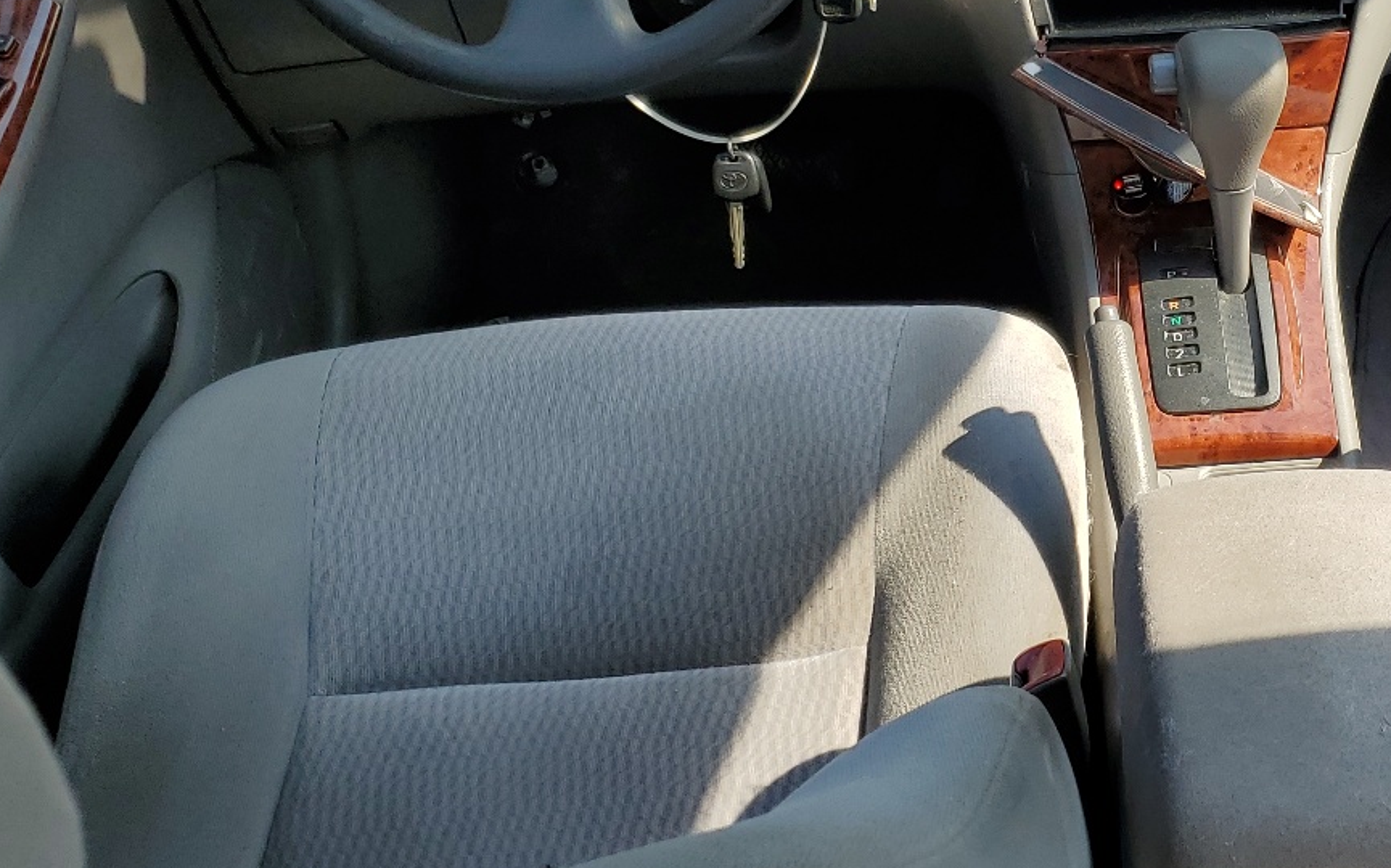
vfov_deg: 25.0
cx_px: 1132
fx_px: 1933
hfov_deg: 38.0
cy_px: 204
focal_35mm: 51
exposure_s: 1/909
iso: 50
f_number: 1.5
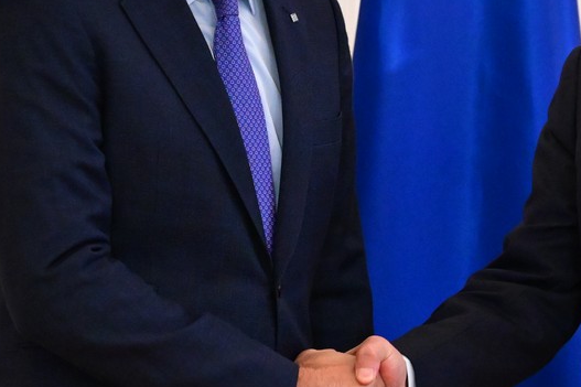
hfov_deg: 7.0
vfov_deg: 4.6
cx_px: 493
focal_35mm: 296
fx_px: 4775
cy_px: 93
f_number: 4
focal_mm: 130
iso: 8000
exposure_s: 1/500
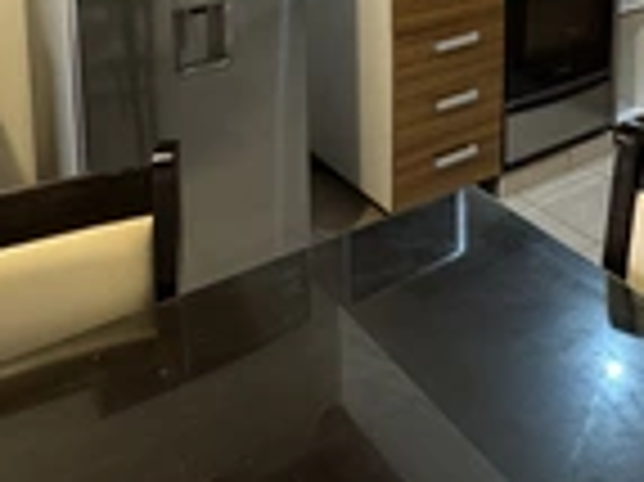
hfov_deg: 43.7
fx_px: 799
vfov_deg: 28.5
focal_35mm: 43
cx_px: 378
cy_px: -117
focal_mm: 2.22
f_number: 2.2
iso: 320
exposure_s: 1/50
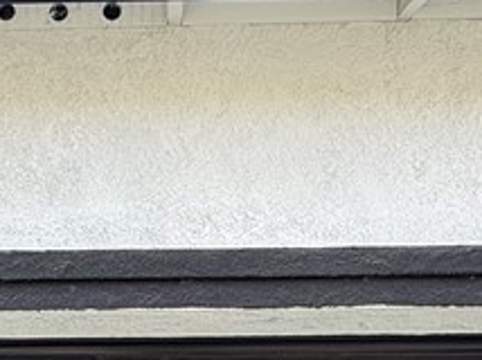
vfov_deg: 19.8
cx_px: 142
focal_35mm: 67
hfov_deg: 28.7
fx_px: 932
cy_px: 490
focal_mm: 2.22
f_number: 2.2
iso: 50
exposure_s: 1/252
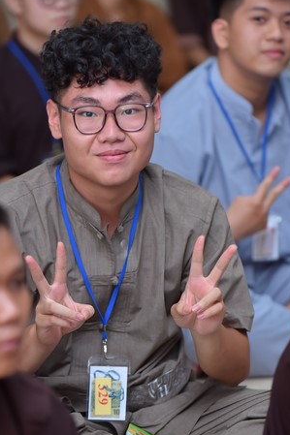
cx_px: 131
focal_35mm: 188
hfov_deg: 7.3
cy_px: 217
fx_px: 2273
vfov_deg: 10.9
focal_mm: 130
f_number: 3.2
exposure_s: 1/160
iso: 800
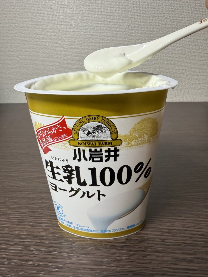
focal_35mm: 24
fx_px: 192
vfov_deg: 71.6
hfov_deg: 56.8
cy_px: 138
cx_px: 104
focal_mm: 2.22
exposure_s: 1/94
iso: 100
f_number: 2.2
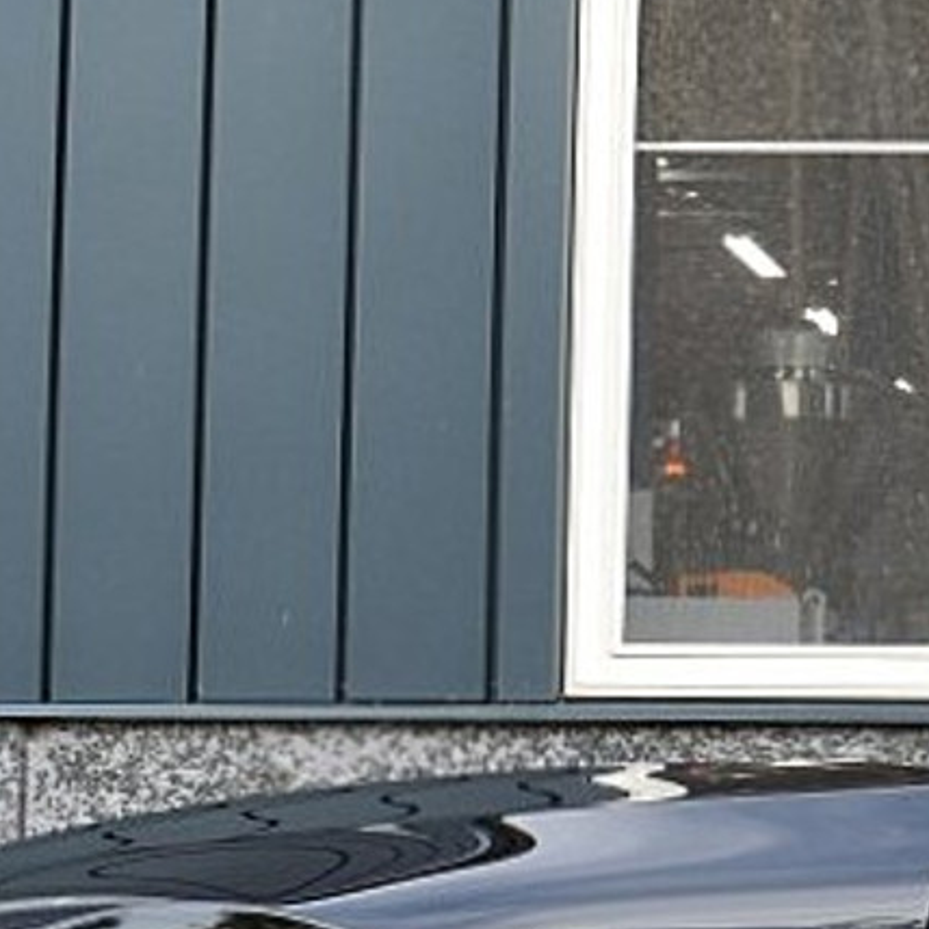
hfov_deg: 12.0
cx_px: 1518
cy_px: 769
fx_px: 4160
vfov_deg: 12.7
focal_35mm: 137
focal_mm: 24
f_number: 8
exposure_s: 1/60
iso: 400
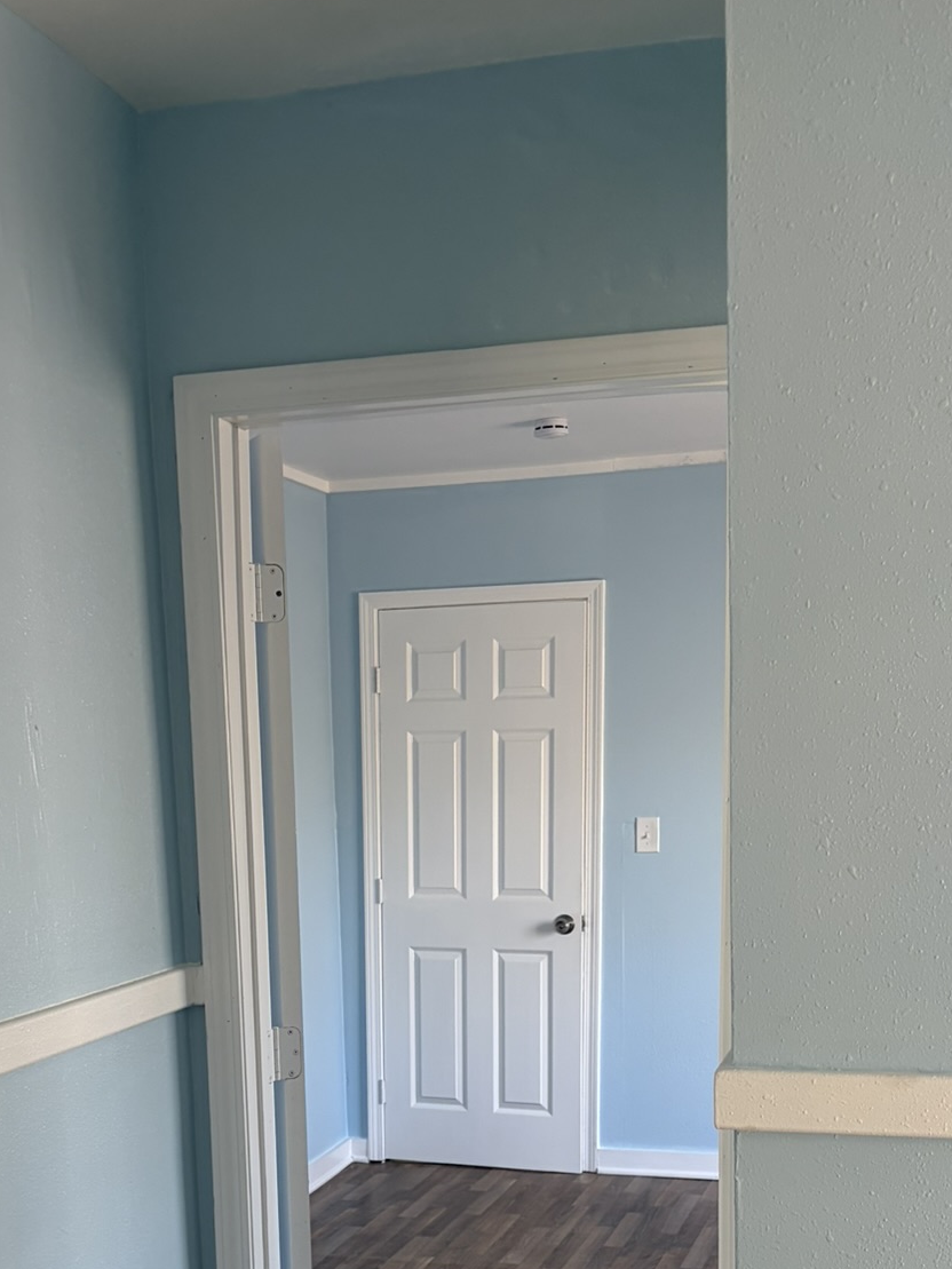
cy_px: 1017
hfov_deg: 30.2
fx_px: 1760
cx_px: 359
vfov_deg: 38.2
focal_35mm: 48
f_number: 1.6
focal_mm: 5.96
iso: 125
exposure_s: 1/60
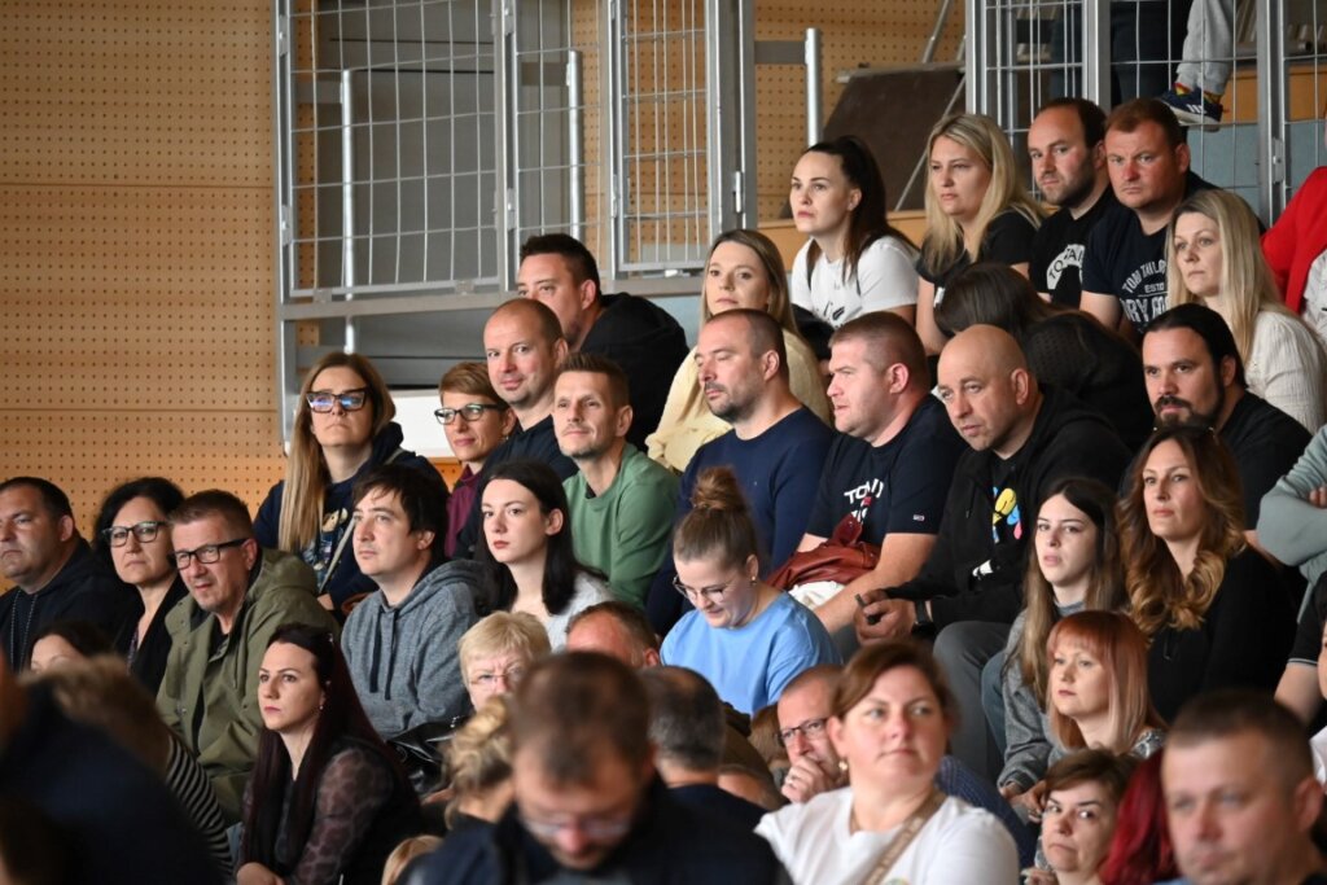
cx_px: 664
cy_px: 442
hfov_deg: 5.5
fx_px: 13824
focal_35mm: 375
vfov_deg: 3.7
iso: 4000
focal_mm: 250
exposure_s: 1/125
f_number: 6.3
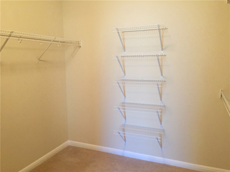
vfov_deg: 48.2
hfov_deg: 61.7
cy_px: 86
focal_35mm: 29
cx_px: 115
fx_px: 193
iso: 125
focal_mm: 4.15
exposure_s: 1/30
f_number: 2.2
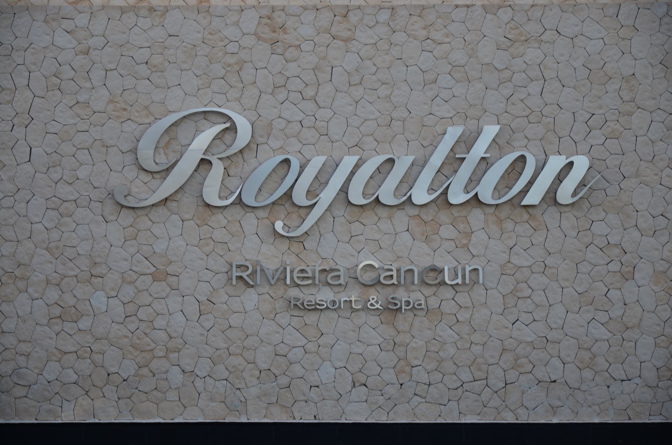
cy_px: 222
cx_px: 336
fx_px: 2375
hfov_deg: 16.1
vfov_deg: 10.7
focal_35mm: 128
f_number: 5.6
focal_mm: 85
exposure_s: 1/200
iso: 125
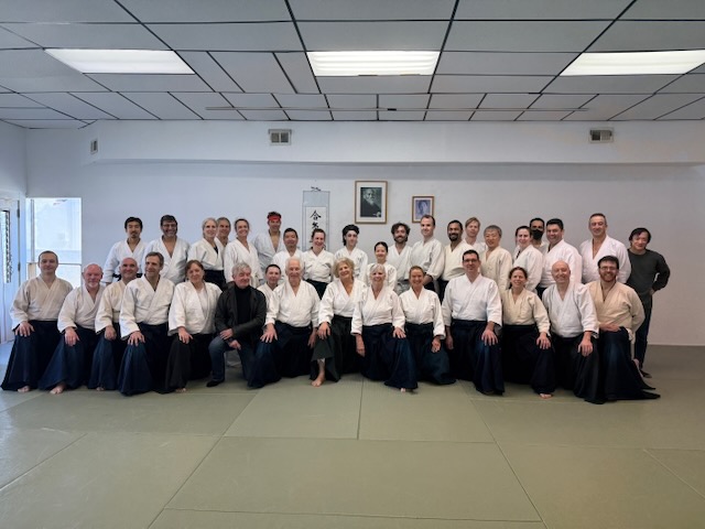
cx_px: 352
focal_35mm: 24
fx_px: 489
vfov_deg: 56.8
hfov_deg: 71.6
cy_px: 264
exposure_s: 1/226
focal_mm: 6.76
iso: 125
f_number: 1.78
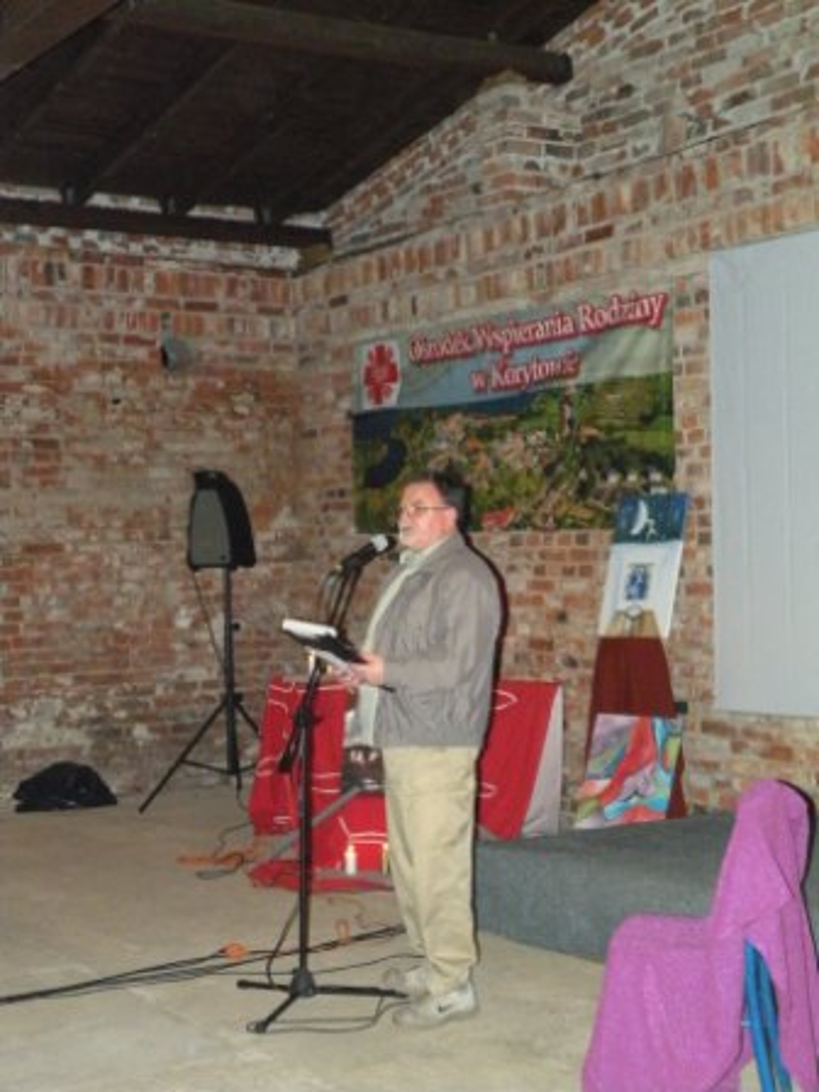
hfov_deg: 26.1
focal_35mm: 56
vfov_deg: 34.3
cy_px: 546
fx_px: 1767
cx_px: 410
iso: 800
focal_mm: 9.8
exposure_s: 1/60
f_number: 3.5
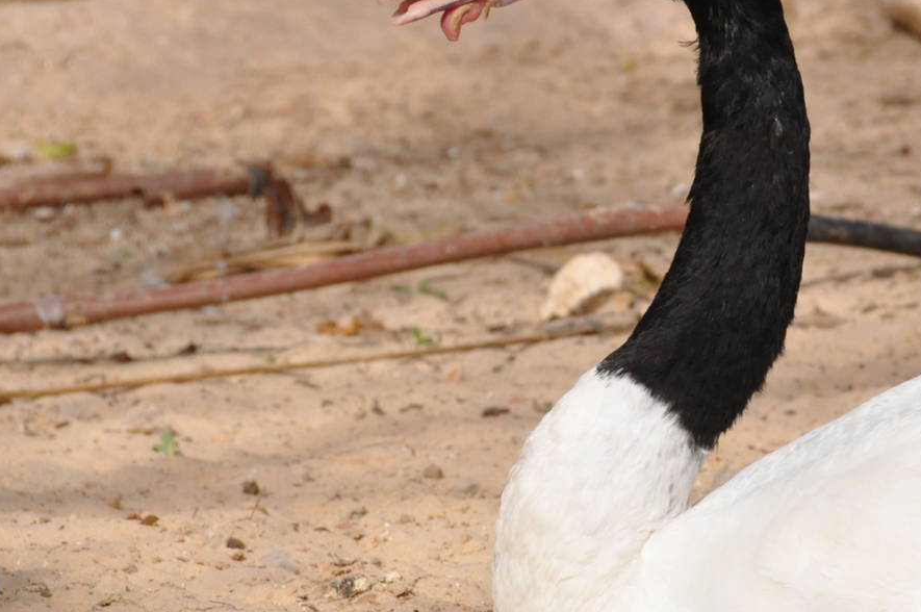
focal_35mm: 814
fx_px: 20802
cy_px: 217
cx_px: 762
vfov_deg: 1.7
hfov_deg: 2.5
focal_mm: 300
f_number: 11
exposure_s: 1/2000
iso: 1000
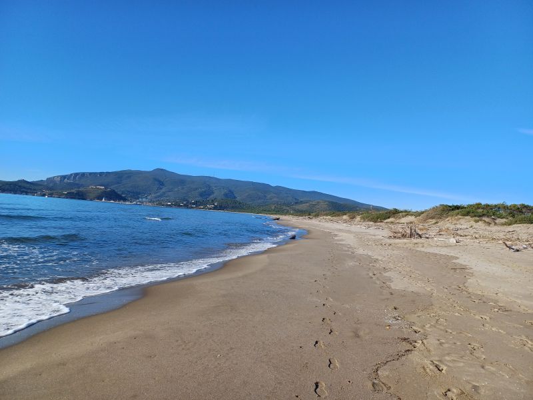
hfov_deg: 69.4
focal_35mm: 25
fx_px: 385
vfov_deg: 54.9
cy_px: 200
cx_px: 266
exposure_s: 1/1259
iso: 50
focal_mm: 4.65
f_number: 1.8
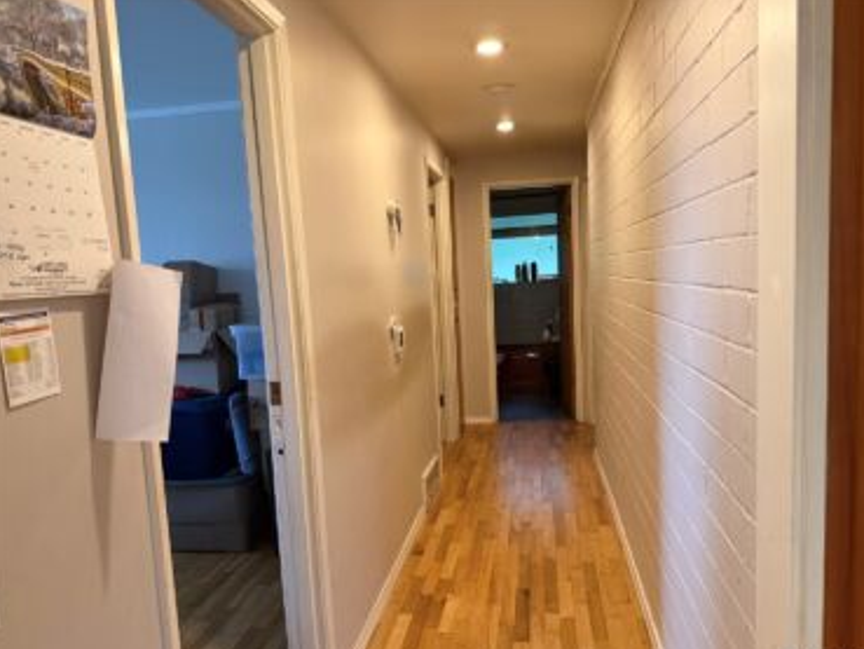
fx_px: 649
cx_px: 459
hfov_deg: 67.2
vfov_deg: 53.1
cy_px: 340
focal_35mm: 26
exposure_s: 1/60
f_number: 1.78
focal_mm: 6.76
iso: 400
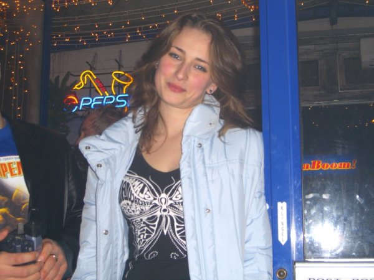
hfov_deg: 33.8
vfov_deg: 25.7
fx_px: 616
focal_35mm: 57
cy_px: 140
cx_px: 187
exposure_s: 1/60
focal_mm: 11.8
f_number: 3.6
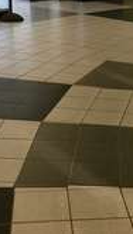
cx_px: 72
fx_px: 474
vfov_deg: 26.9
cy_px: 25
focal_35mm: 76
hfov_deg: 16.0
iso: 40
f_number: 2.2
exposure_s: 1/30
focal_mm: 4.15
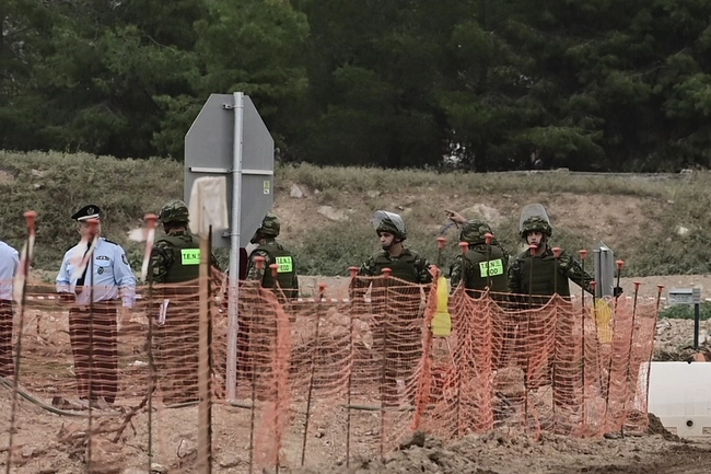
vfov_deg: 6.9
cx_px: 356
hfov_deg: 10.3
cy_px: 237
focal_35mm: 200
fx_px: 3949
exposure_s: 1/250
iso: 400
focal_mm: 200
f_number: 6.3
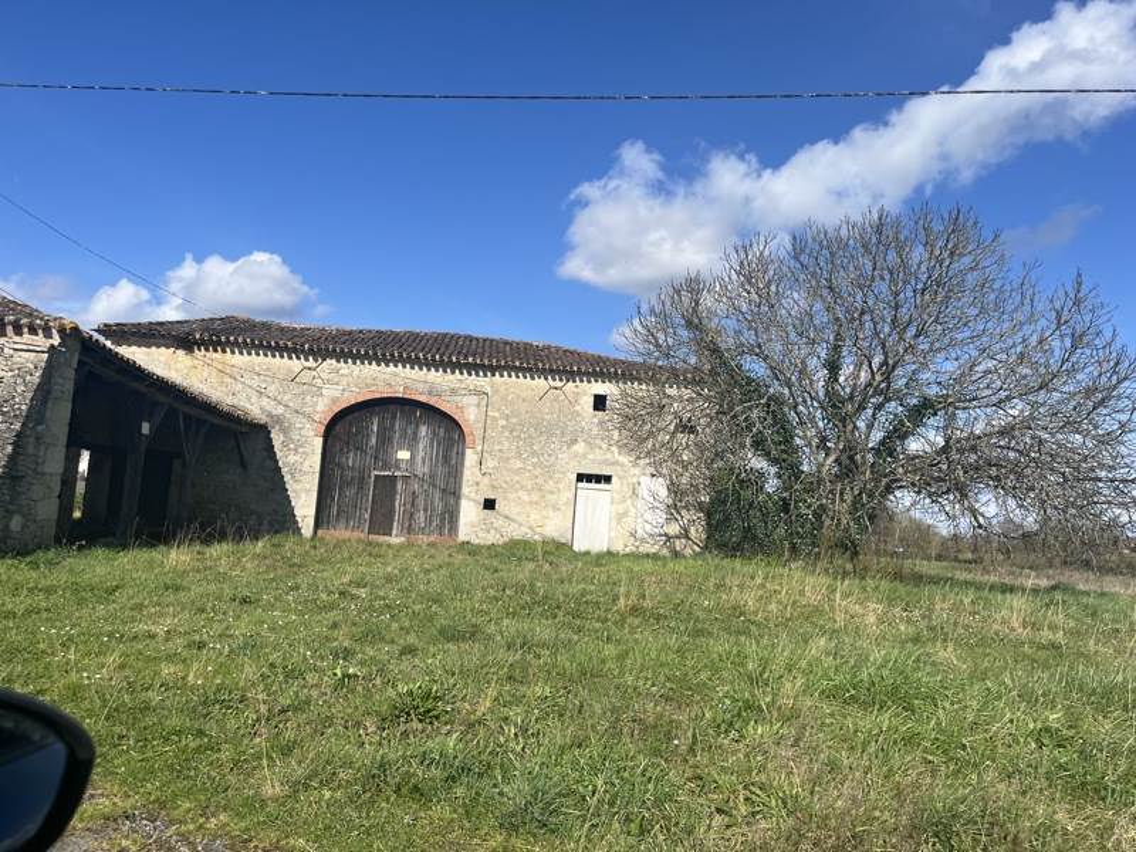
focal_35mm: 26
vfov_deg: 53.1
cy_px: 426
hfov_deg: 67.3
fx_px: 853
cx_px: 568
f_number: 1.6
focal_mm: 5.1
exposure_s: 1/4484
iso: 50
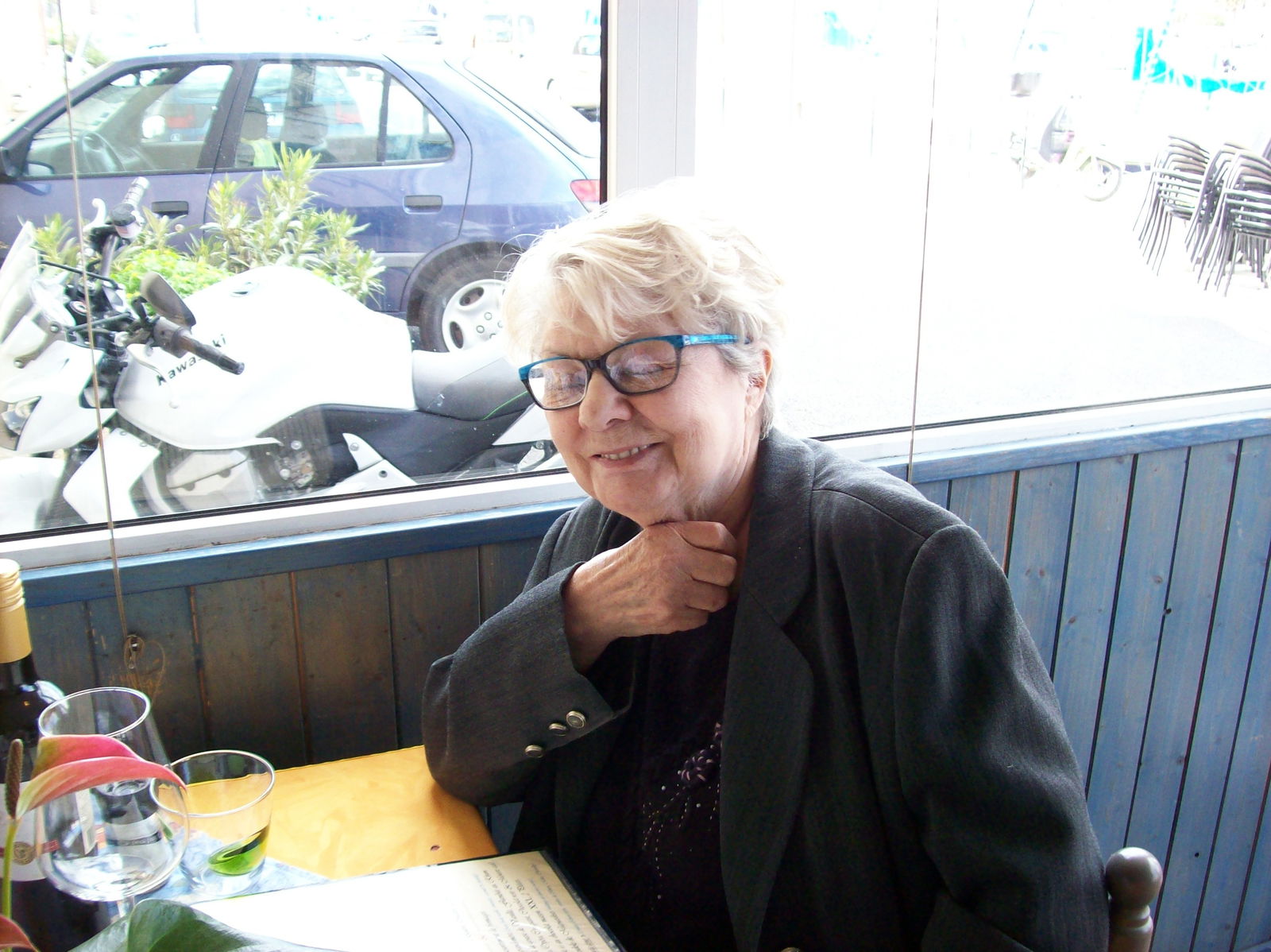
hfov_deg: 51.4
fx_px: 1321
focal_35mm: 36
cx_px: 636
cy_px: 476
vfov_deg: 39.6
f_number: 2.7
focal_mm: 6
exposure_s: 1/128
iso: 168
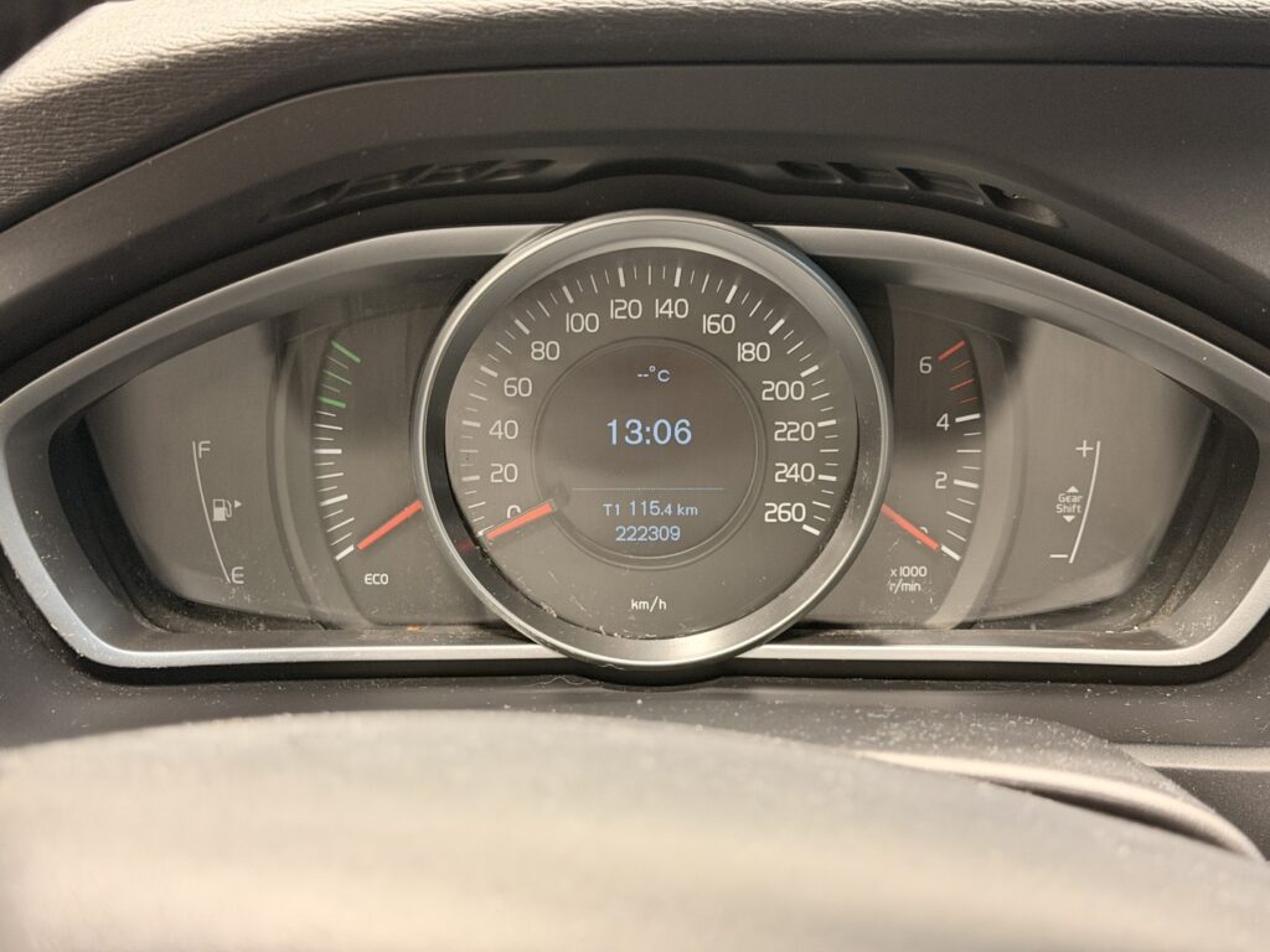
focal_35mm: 48
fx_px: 1761
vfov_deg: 30.3
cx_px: 635
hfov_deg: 39.7
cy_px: 476
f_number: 1.78
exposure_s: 1/30
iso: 640
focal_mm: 6.76
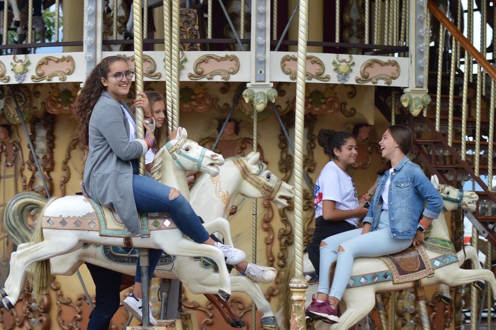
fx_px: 1445
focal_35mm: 105
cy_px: 165
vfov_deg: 13.0
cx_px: 248
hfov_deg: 19.5
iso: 100
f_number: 6.3
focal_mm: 70
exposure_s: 1/125
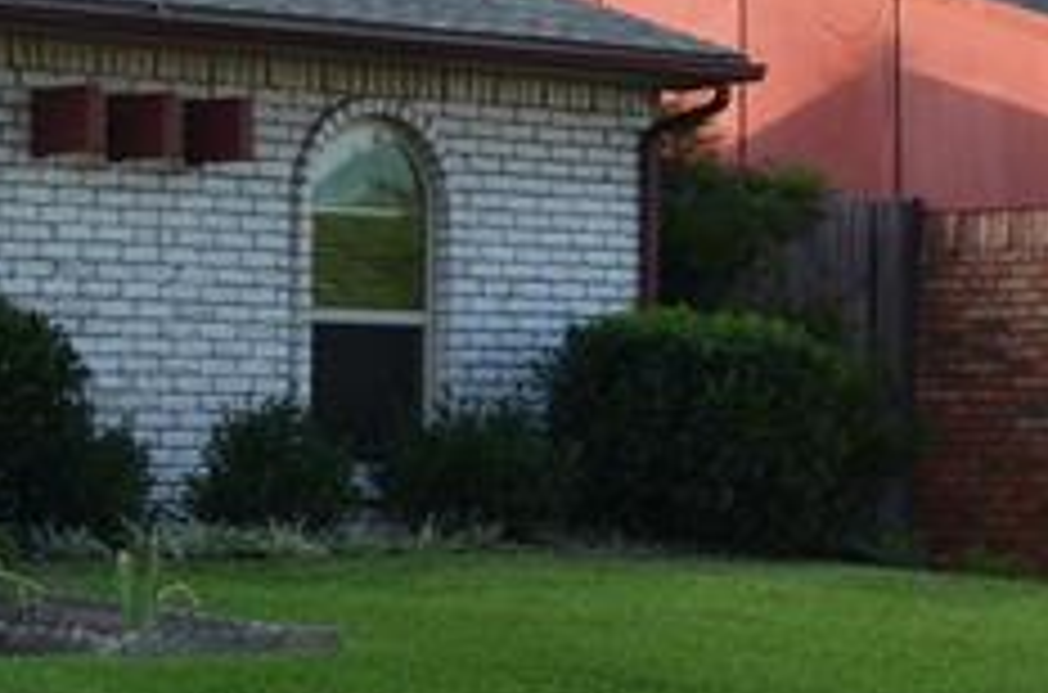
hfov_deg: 13.4
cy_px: 346
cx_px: -526
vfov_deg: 9.4
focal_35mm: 145
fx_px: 4210
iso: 100
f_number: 8
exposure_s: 1/100
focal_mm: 22
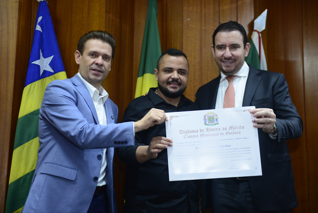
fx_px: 530
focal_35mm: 60
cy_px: 106
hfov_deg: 33.4
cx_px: 159
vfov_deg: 22.6
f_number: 4
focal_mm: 60
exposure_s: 1/125
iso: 2000
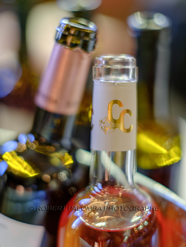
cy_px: 124
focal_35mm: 63
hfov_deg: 23.3
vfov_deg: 30.7
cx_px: 93
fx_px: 451
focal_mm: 80
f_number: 1.7
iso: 1600
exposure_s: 1/125
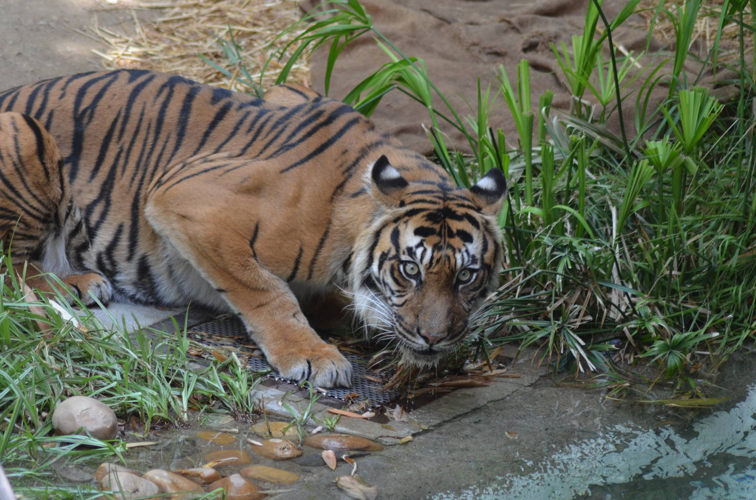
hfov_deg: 5.1
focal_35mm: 402
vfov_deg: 3.4
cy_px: 257
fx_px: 8425
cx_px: 367
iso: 800
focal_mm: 260
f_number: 5
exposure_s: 1/500
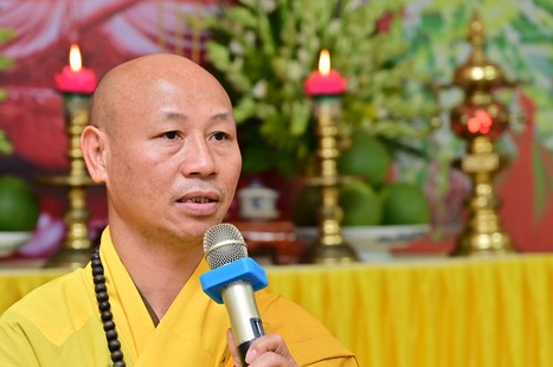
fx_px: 2562
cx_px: 192
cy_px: 251
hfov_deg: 12.3
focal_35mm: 167
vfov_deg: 8.2
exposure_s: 1/125
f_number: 5.6
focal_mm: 120
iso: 1250
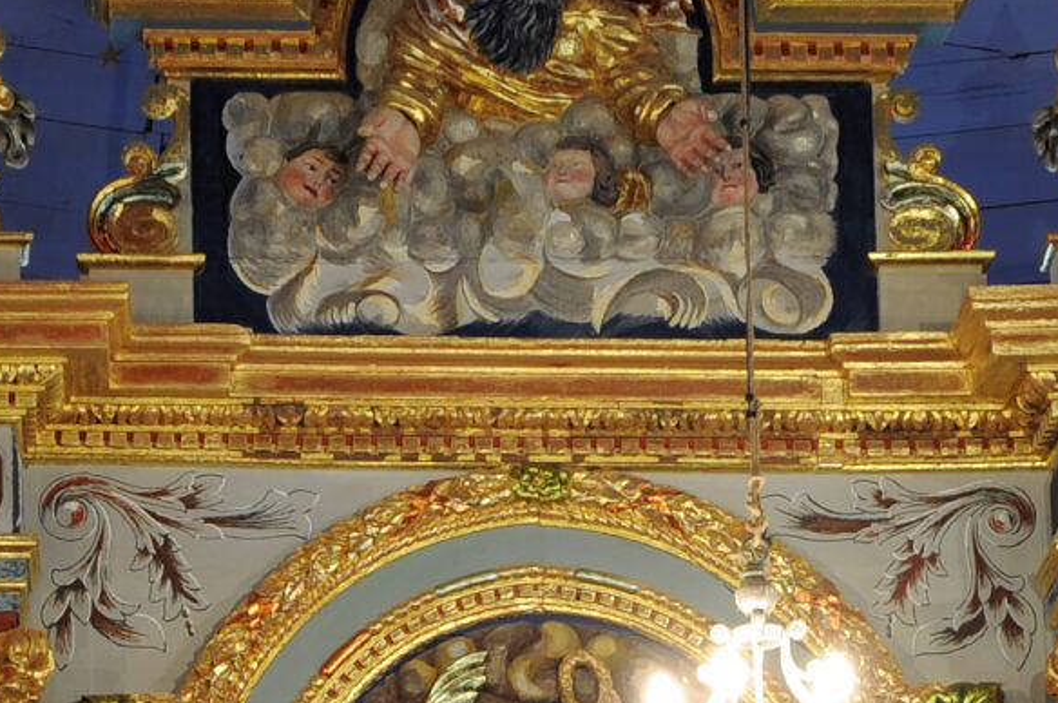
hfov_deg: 10.1
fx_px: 5989
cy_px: 1227
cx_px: 453
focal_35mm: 204
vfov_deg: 6.6
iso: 200
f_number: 7.1
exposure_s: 1/1.6
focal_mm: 48
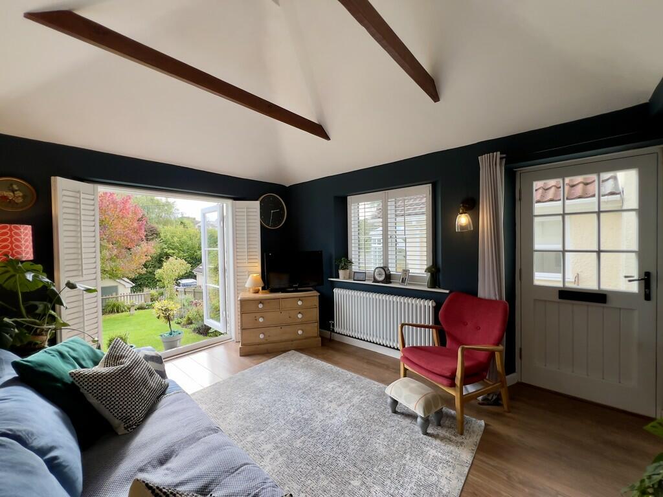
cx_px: 332
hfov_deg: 106.2
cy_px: 248
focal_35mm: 13
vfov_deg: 89.9
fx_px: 249
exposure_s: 1/99
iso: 40
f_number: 1.8
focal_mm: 1.57
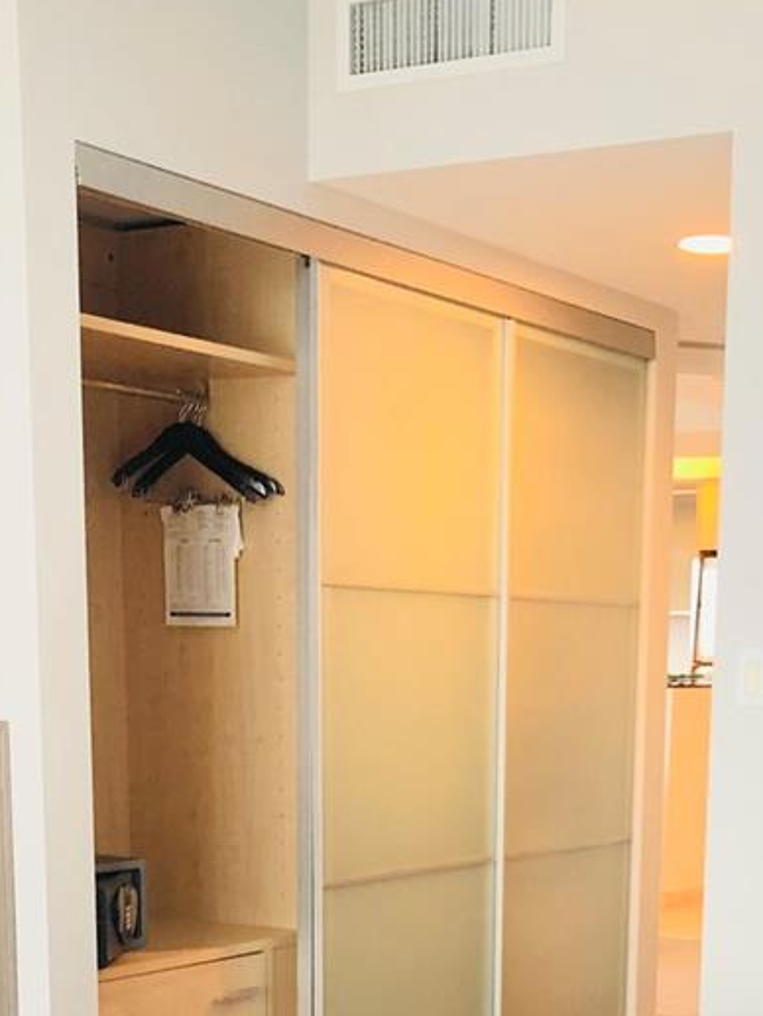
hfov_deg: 22.4
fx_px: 1910
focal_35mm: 65
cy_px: 1034
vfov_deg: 27.9
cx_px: 543
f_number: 1.8
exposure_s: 1/17
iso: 40
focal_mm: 4
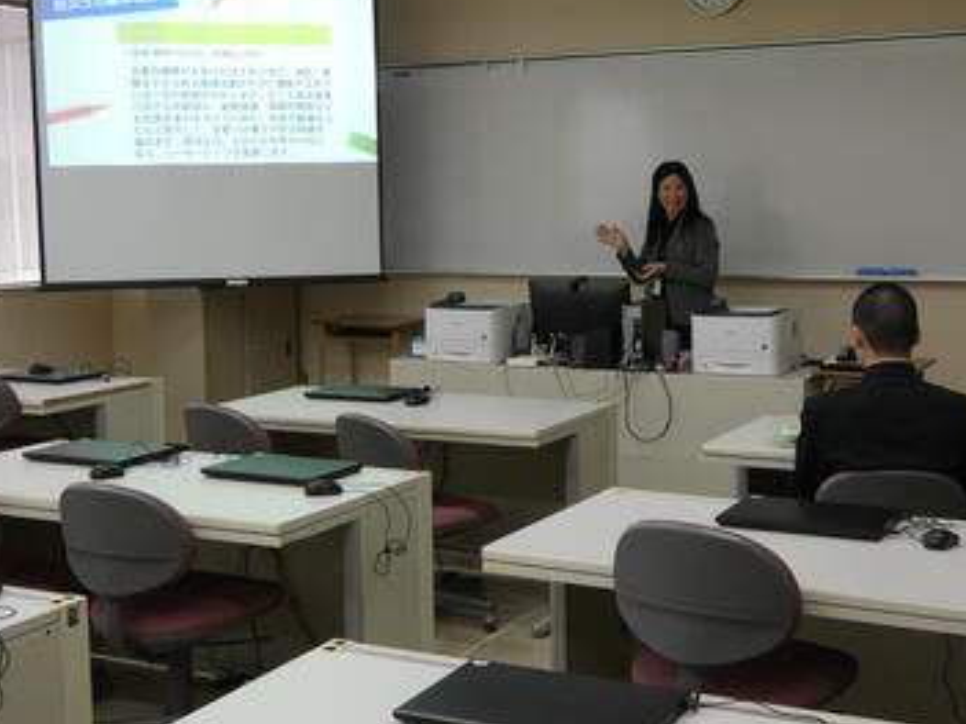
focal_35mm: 49
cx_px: 531
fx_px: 1367
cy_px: 325
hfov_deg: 38.9
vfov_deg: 29.6
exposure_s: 1/80
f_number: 3.7
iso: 250
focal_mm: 7.8
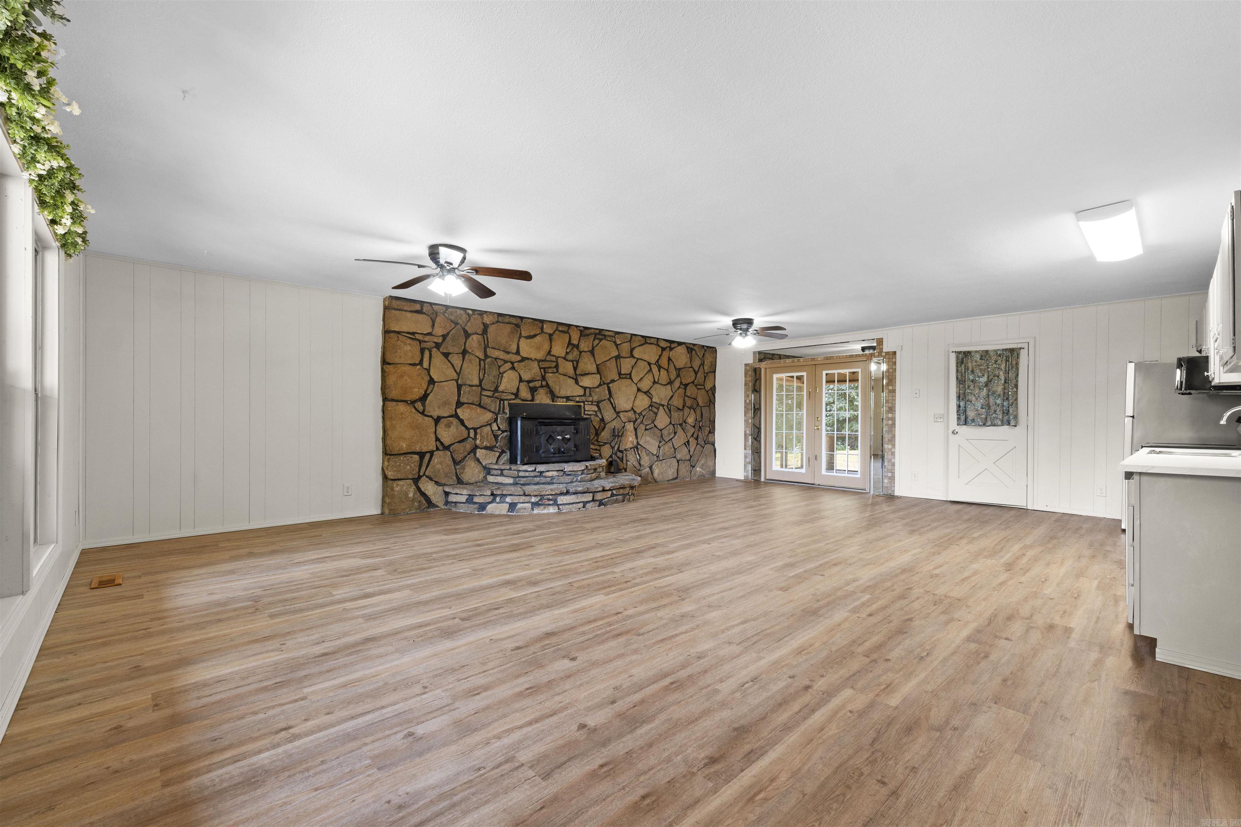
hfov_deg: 100.4
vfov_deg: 77.3
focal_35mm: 15
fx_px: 517
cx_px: 620
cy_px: 414
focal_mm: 10
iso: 200
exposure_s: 1/4
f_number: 9
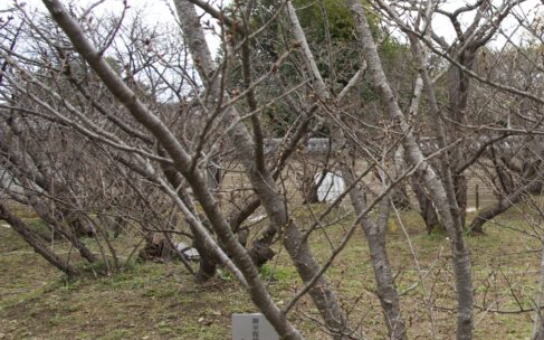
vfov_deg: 21.6
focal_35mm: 60
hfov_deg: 32.6
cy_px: 183
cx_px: 474
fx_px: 889
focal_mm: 28
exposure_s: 1/100
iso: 100
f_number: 7.1
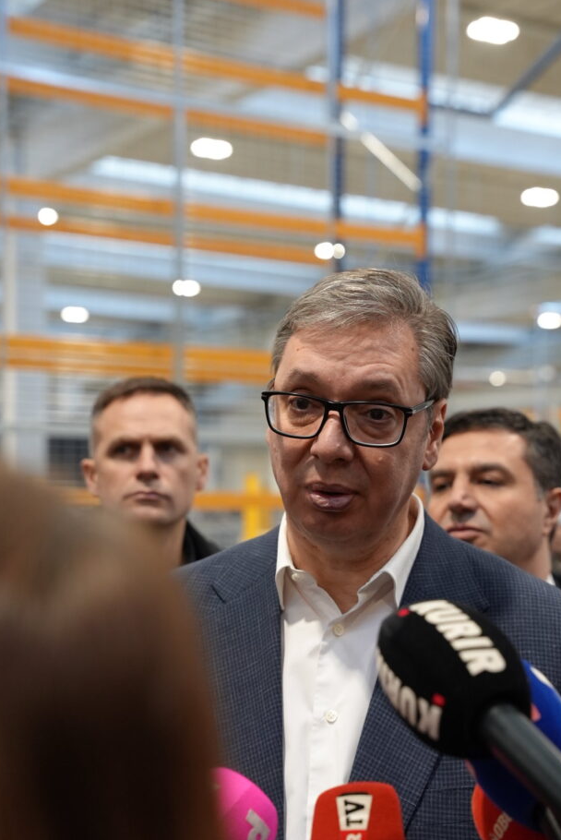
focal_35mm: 63
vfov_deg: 31.8
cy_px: 435
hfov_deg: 21.5
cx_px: 296
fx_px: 1476
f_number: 4
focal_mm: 56.2
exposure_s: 1/160
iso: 3200
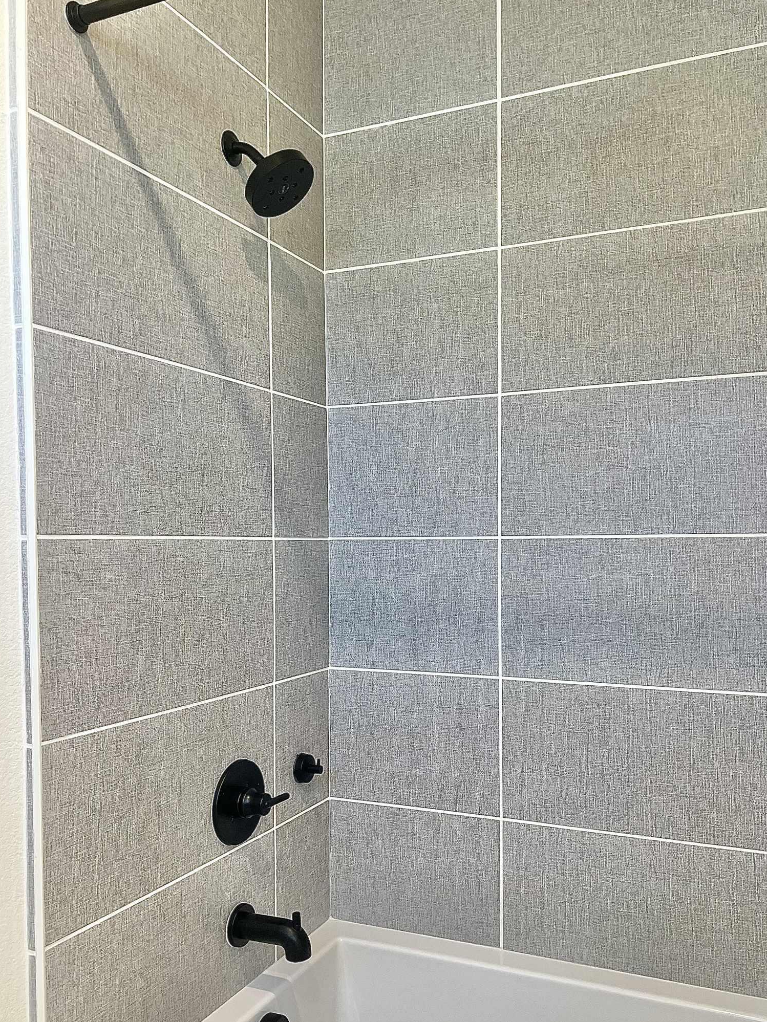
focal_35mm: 30
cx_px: 435
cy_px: 571
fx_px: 886
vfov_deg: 59.8
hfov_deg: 46.7
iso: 100
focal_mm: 5.7
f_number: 1.5
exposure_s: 1/120
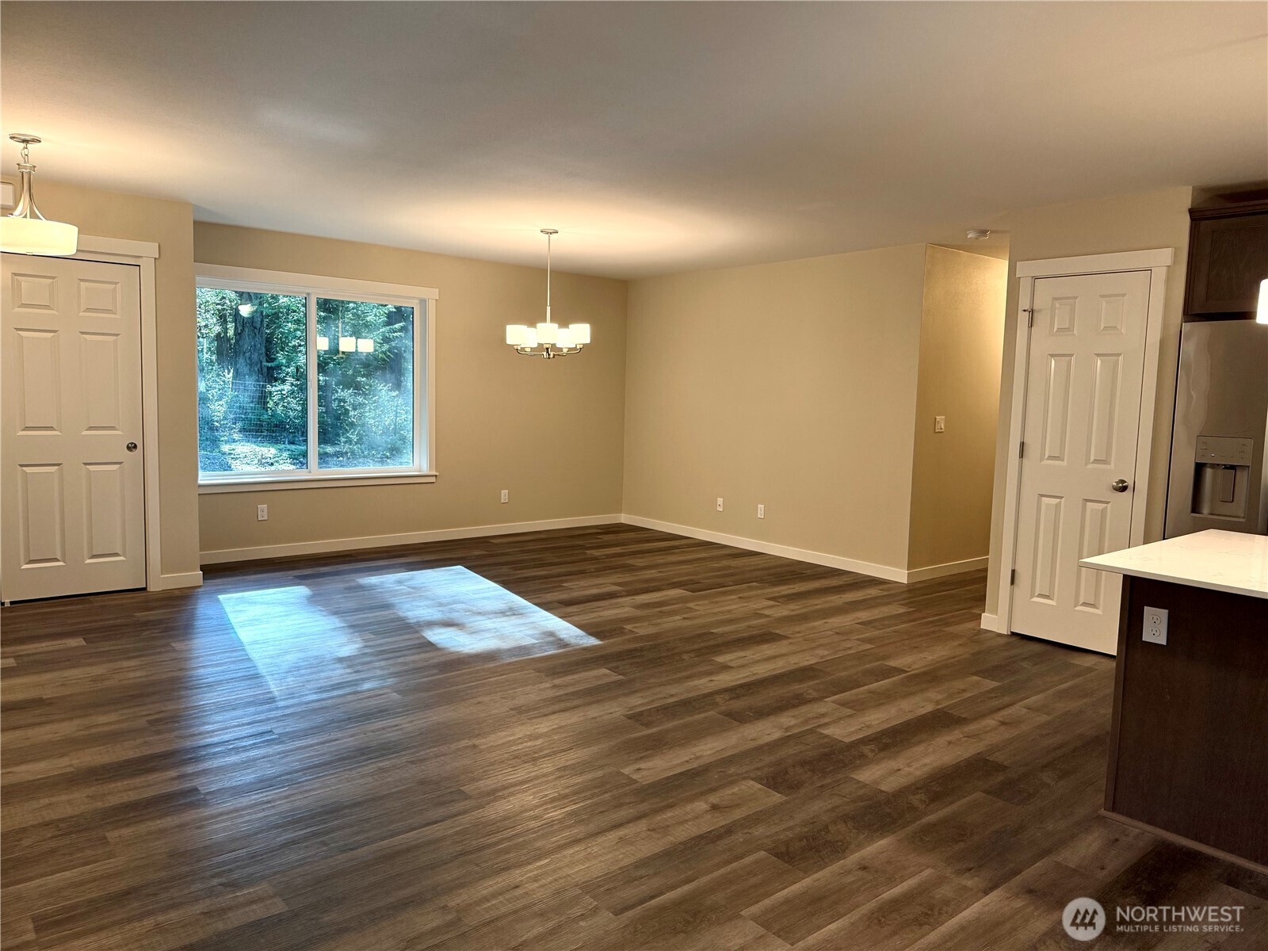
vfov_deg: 56.8
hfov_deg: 71.6
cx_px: 634
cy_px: 476
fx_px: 879
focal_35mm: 24
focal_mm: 6.76
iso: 250
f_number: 1.78
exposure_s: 1/120
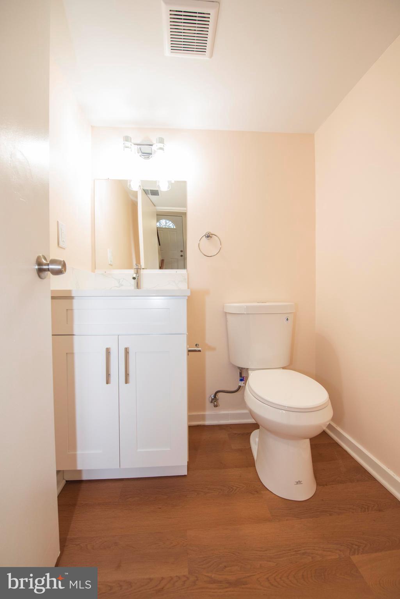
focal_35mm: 14
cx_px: 200
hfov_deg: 81.2
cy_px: 300
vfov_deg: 104.2
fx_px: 233
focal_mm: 14
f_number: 5.6
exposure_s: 1/100
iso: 2500
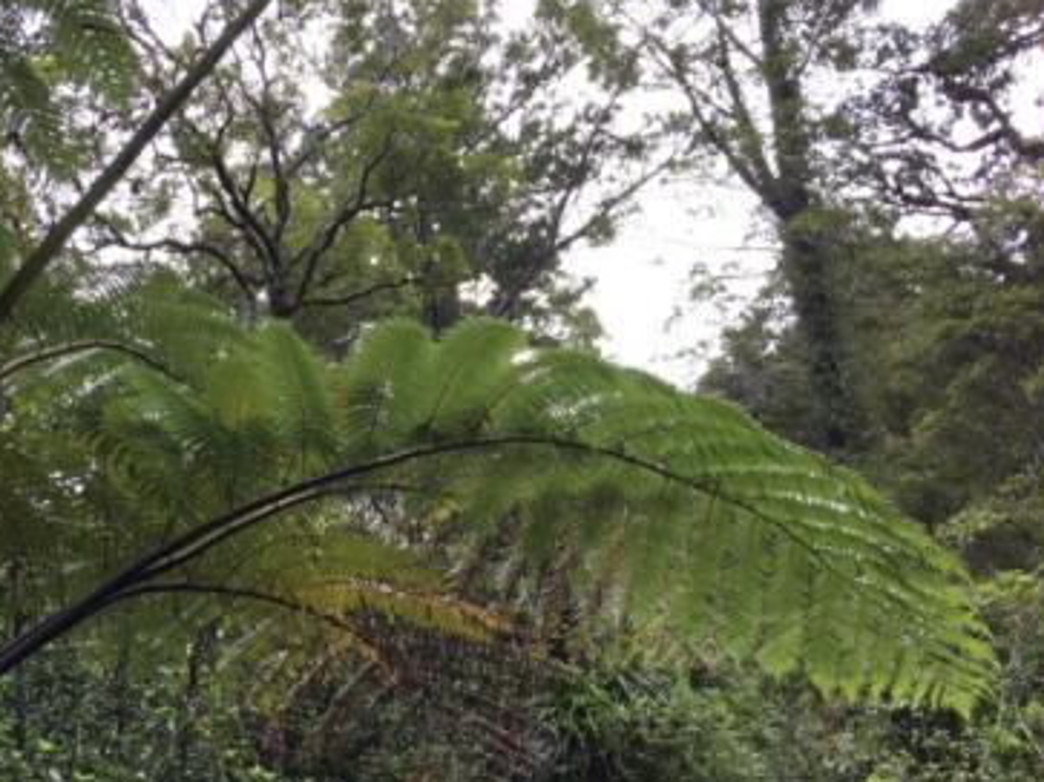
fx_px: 1206
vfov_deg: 35.6
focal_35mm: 40
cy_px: 510
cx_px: 331
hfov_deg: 45.9
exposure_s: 1/100
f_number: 2.2
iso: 32
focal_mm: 4.15
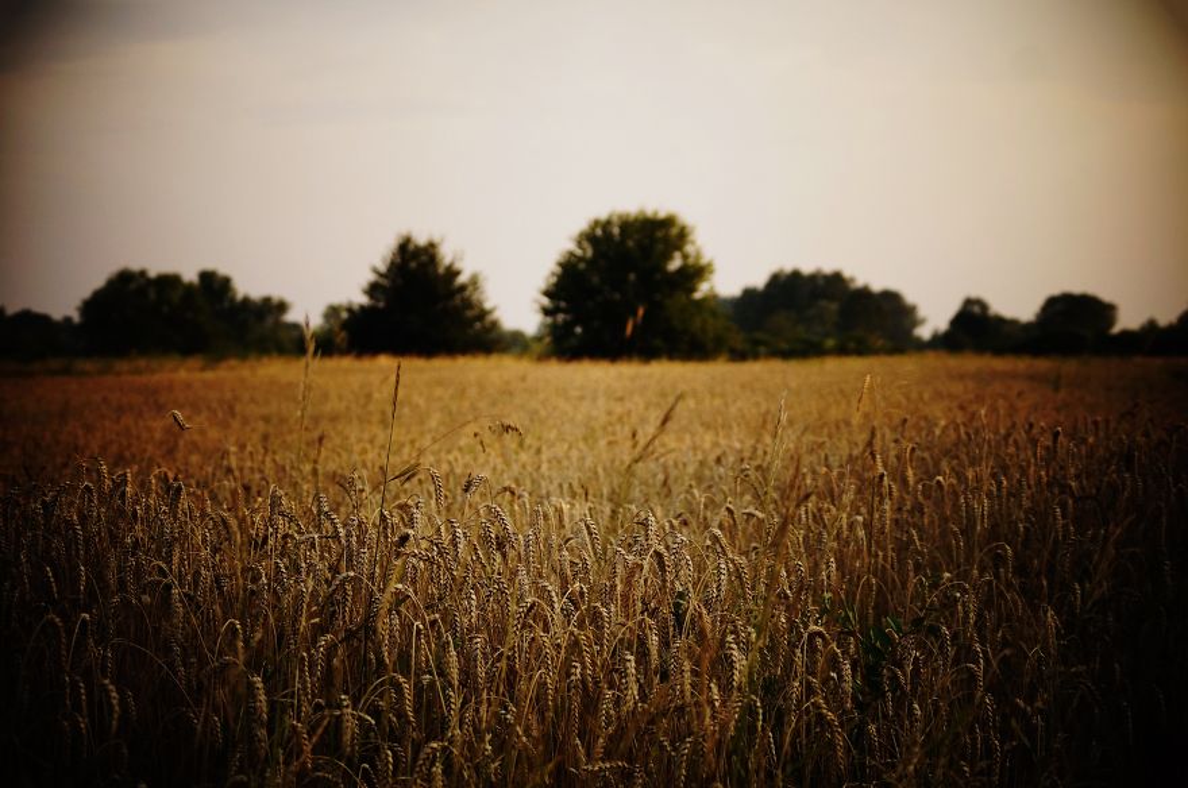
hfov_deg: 24.8
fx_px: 2702
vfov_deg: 16.6
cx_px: 594
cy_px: 394
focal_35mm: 82
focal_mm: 55
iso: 800
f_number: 5
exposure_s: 1/1600
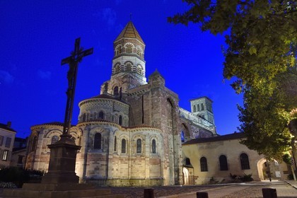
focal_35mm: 27
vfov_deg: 47.9
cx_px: 148
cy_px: 99
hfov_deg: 67.4
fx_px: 223
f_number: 7.1
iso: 5000
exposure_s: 1/8
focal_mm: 27
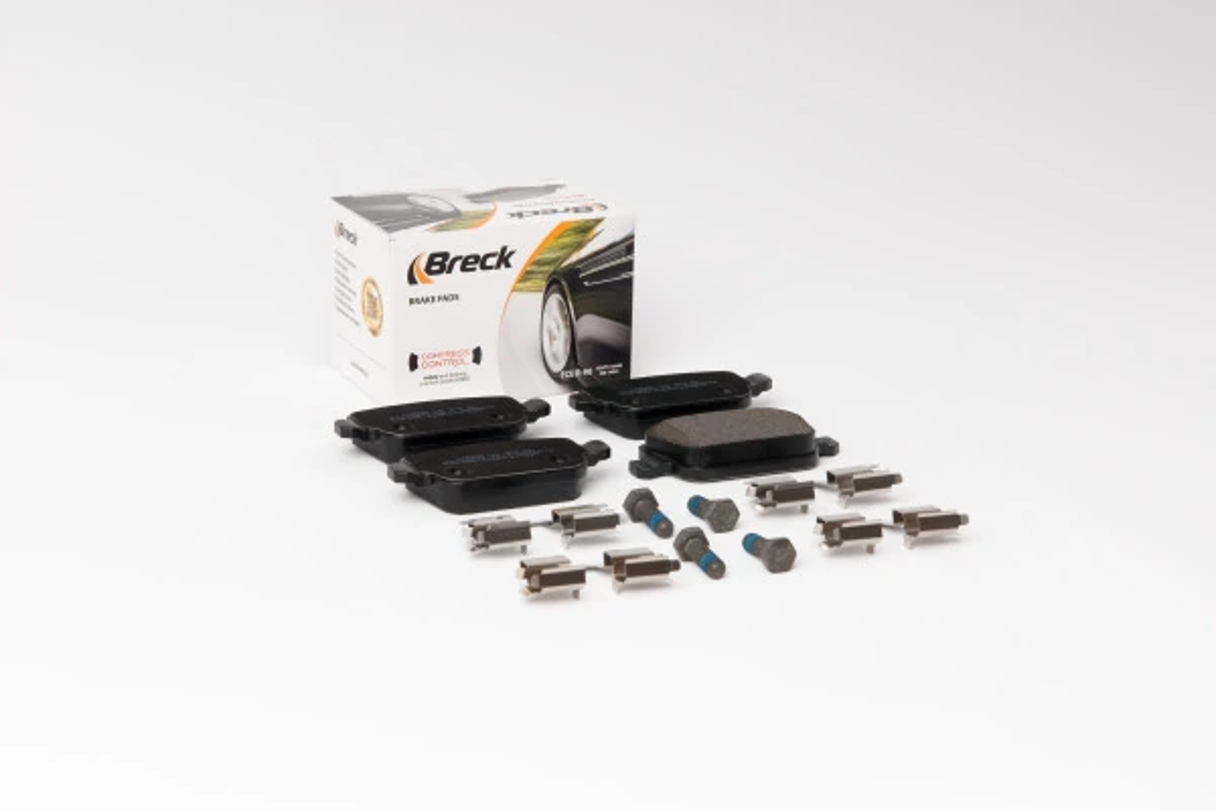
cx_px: 608
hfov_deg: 22.6
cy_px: 406
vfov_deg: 15.2
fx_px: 3040
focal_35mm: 90
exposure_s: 1/200
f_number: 13
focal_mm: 60
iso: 100
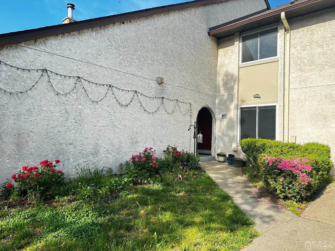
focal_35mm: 24
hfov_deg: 71.6
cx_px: 168
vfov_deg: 56.8
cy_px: 126
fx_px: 232
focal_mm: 6.86
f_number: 1.78
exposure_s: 1/999
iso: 80
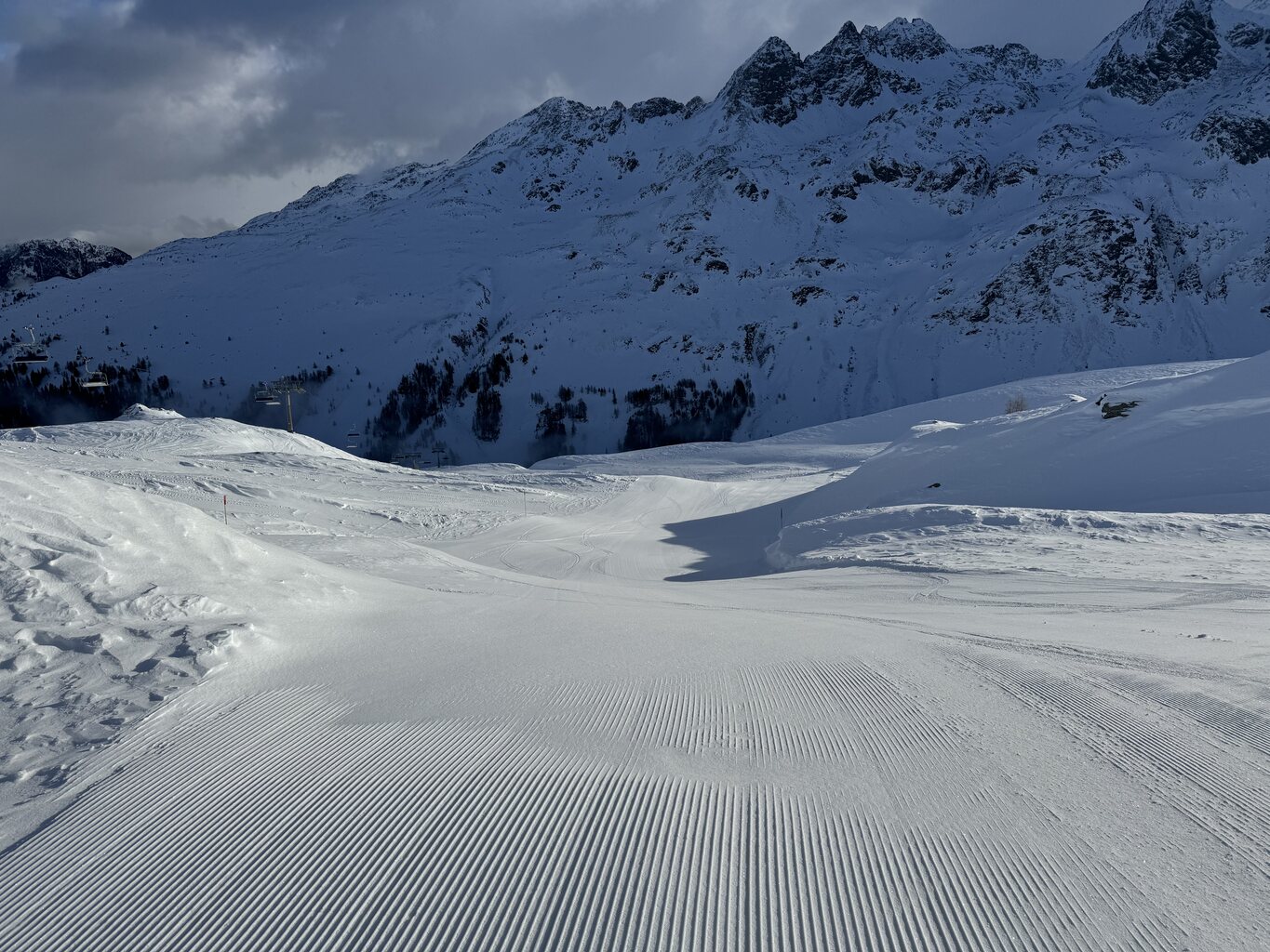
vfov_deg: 56.8
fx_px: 881
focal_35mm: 24
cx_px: 635
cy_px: 476
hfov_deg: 71.6
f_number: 1.78
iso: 100
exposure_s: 1/15152
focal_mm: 6.86
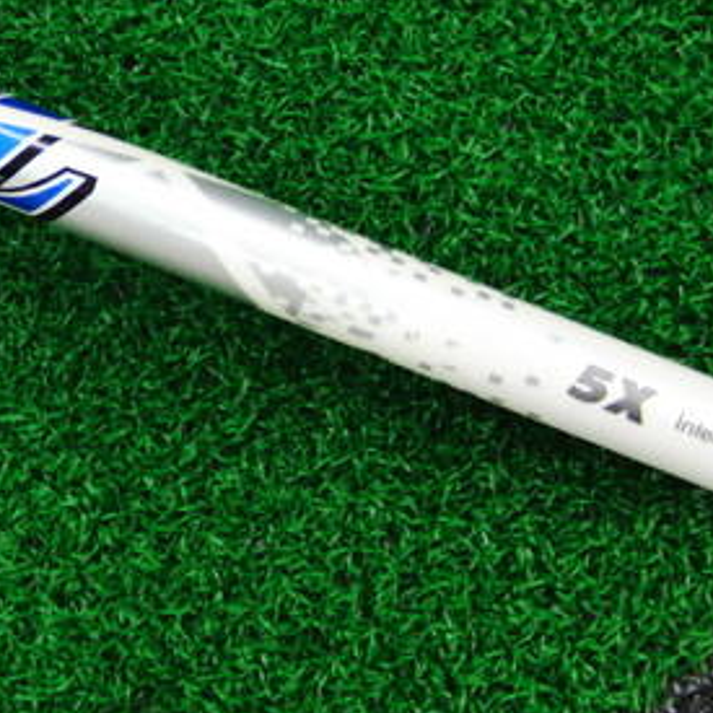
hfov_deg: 22.0
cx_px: 16
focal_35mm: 76
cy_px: 158
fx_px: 1771
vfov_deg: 22.5
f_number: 3.6
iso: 400
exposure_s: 1/40
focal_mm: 6.42
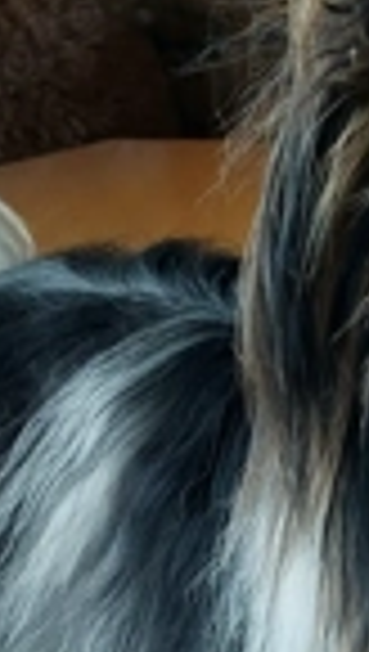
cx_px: 531
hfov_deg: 15.1
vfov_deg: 28.0
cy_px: 445
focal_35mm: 75
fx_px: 1299
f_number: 1.8
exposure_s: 1/50
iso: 250
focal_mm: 5.23
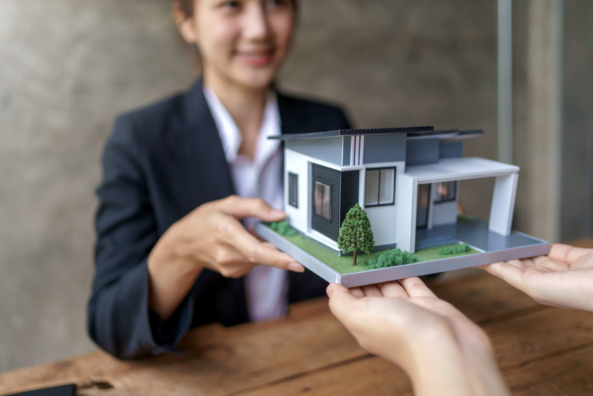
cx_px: 296
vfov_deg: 37.9
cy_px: 198
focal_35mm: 35
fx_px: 576
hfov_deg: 54.4
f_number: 1.8
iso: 125
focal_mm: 35
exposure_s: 1/800
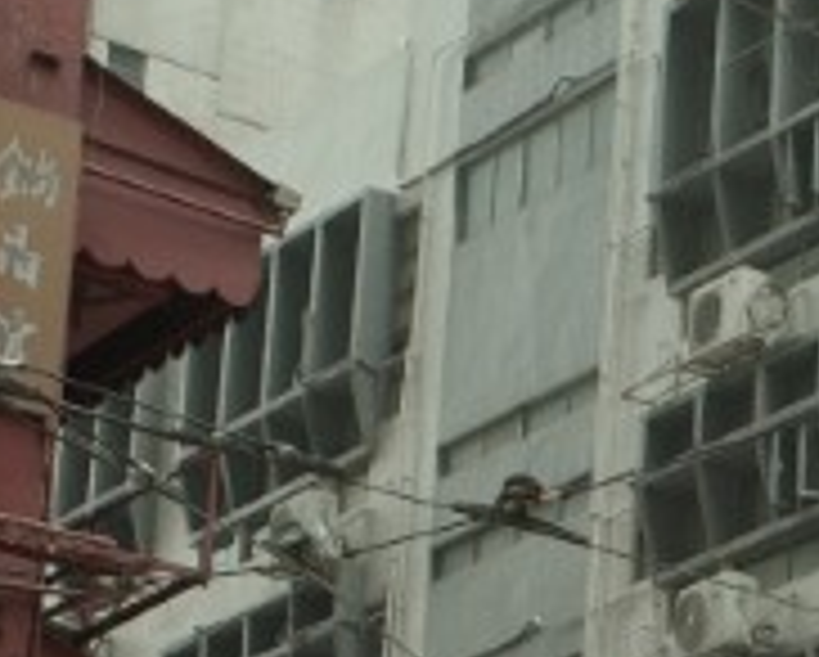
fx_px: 4028
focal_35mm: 166
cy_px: 1080
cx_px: 1701
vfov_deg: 9.0
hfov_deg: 10.5
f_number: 2.8
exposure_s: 1/640
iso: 500
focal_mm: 18.3
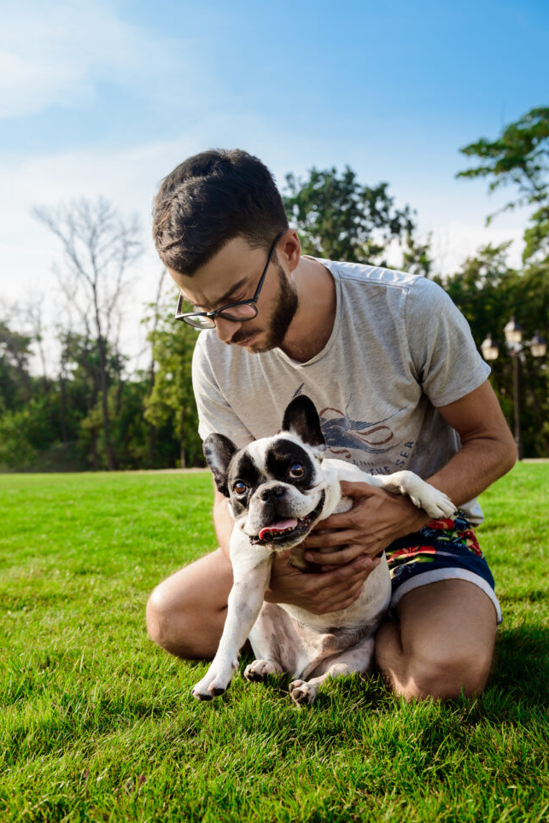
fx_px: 777
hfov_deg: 38.9
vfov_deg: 55.8
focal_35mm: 34
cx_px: 288
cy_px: 433
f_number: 5
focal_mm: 32
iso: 100
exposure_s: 1/320
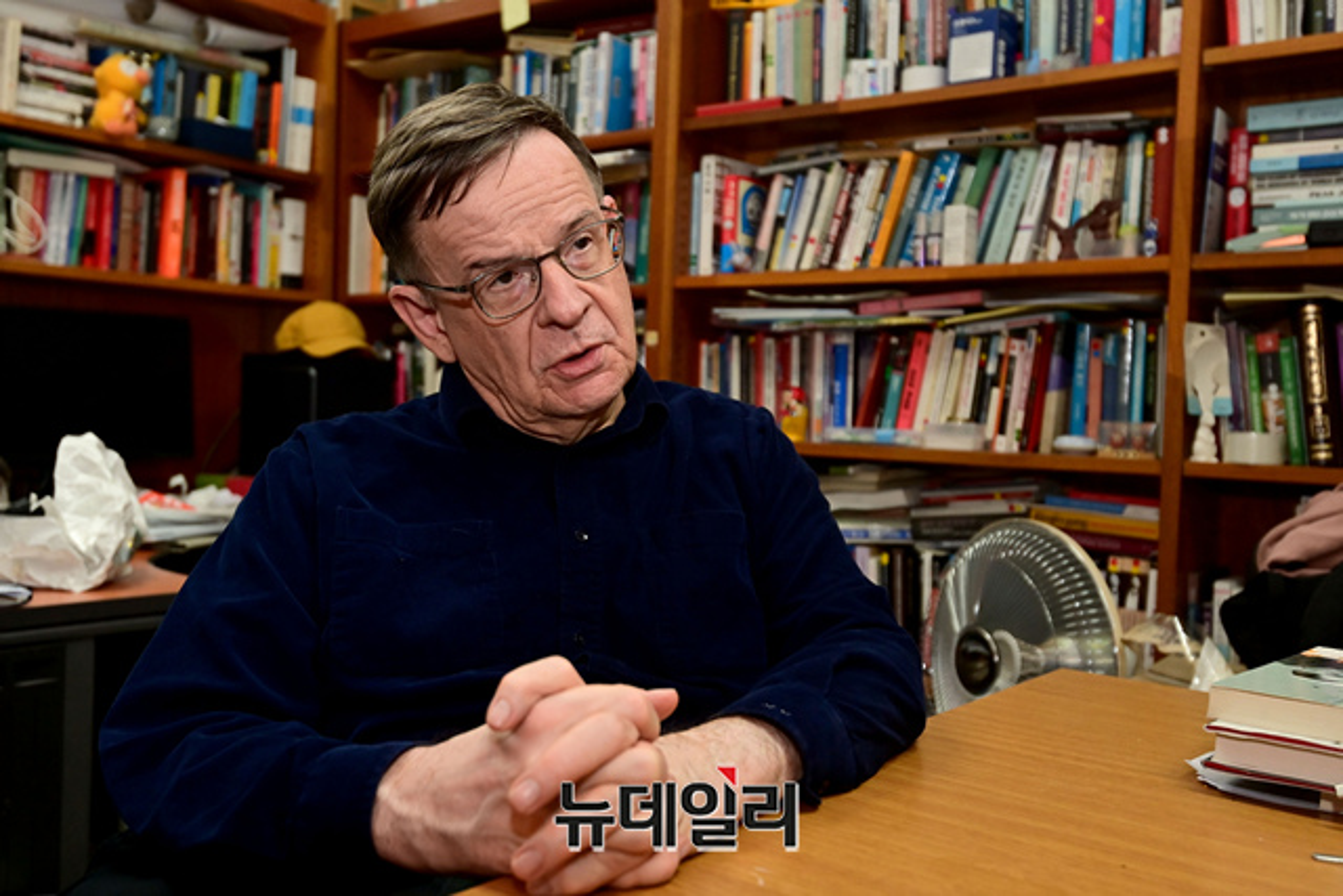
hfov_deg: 54.4
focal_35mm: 35
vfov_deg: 37.9
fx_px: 1306
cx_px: 672
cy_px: 448
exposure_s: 1/250
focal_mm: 35
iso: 2500
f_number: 4.5
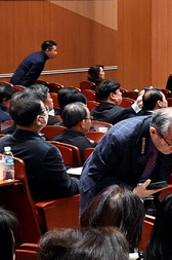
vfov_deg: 13.5
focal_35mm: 152
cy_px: 106
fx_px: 1092
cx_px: 360
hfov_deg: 8.5
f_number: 3.8
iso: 1600
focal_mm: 20
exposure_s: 1/125
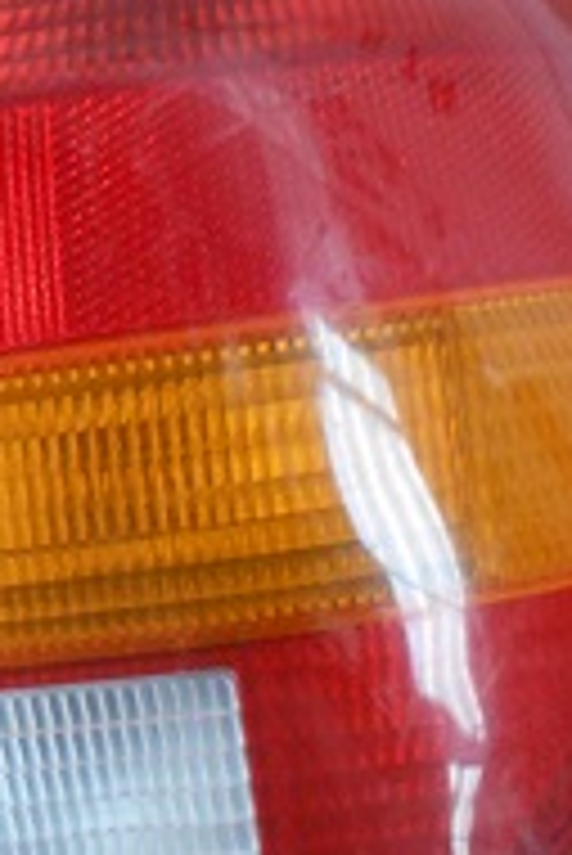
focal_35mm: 66
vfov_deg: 30.5
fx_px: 1570
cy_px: 459
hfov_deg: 20.5
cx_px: 144
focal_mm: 4.6
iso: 400
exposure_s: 1/10
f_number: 3.2
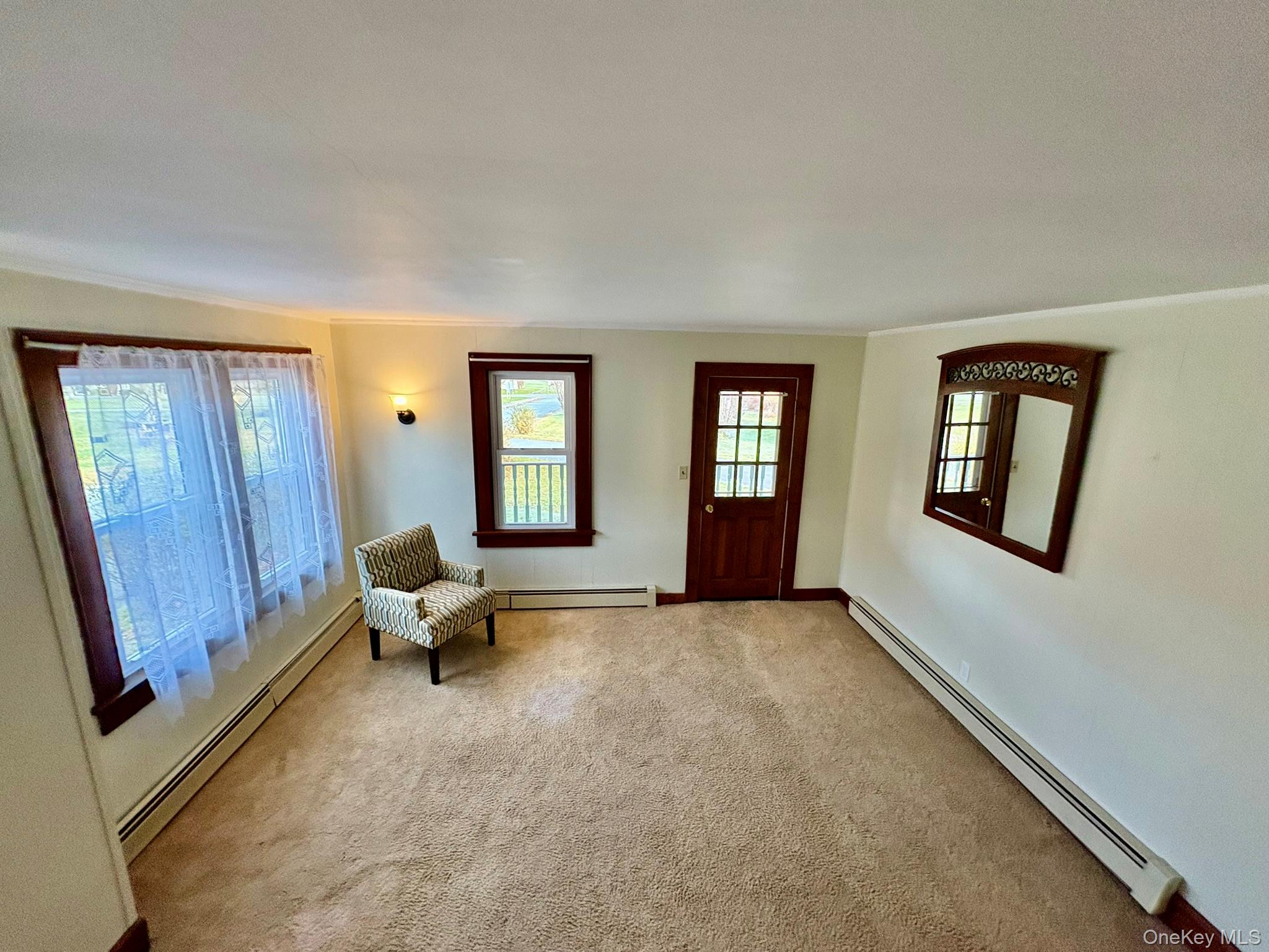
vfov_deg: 85.7
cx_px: 634
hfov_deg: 102.1
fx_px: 513
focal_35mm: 14
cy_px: 476
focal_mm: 2.22
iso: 320
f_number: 2.2
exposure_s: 1/120
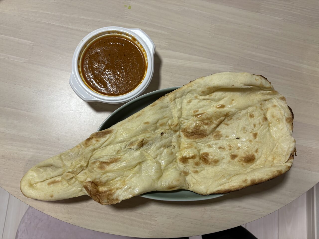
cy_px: 120
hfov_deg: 67.3
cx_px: 160
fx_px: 240
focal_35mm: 26
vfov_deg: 53.1
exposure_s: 1/50
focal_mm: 5.96
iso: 125
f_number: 1.6
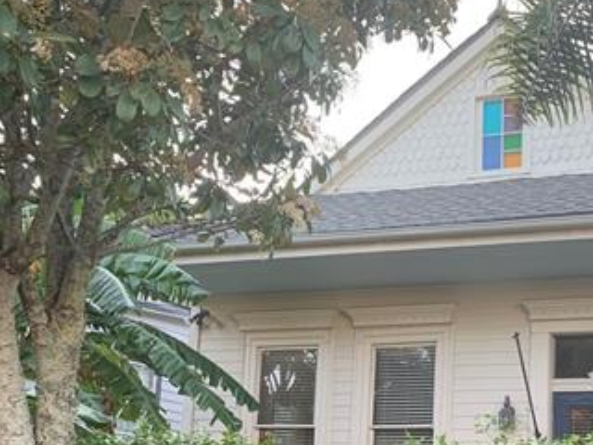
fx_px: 891
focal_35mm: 52
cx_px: 504
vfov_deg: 27.2
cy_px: 391
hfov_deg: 35.2
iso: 32
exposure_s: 1/122
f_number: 1.8
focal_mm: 4.25
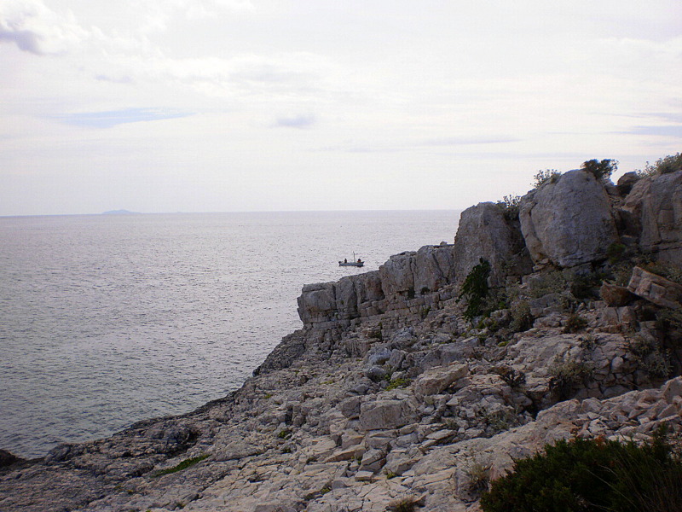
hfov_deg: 49.0
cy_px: 256
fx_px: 749
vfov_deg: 37.7
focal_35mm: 38
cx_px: 341
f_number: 4.6
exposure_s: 1/2000
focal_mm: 6.3
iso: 100
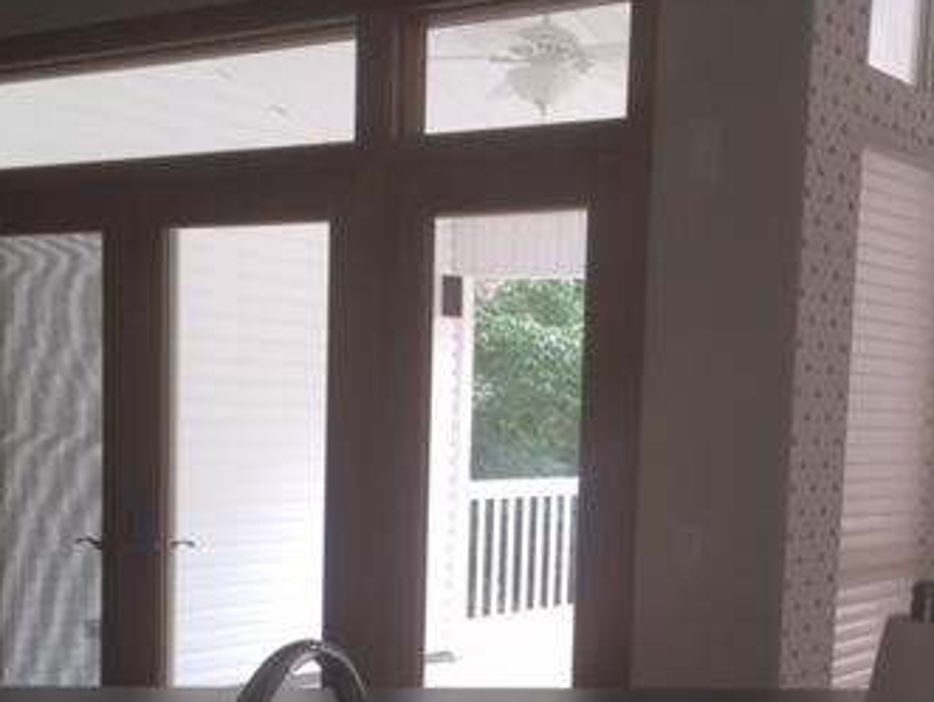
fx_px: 1513
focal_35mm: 56
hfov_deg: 34.2
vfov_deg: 25.7
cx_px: 576
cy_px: 555
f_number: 2.2
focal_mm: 4.15
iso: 50
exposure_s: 1/120
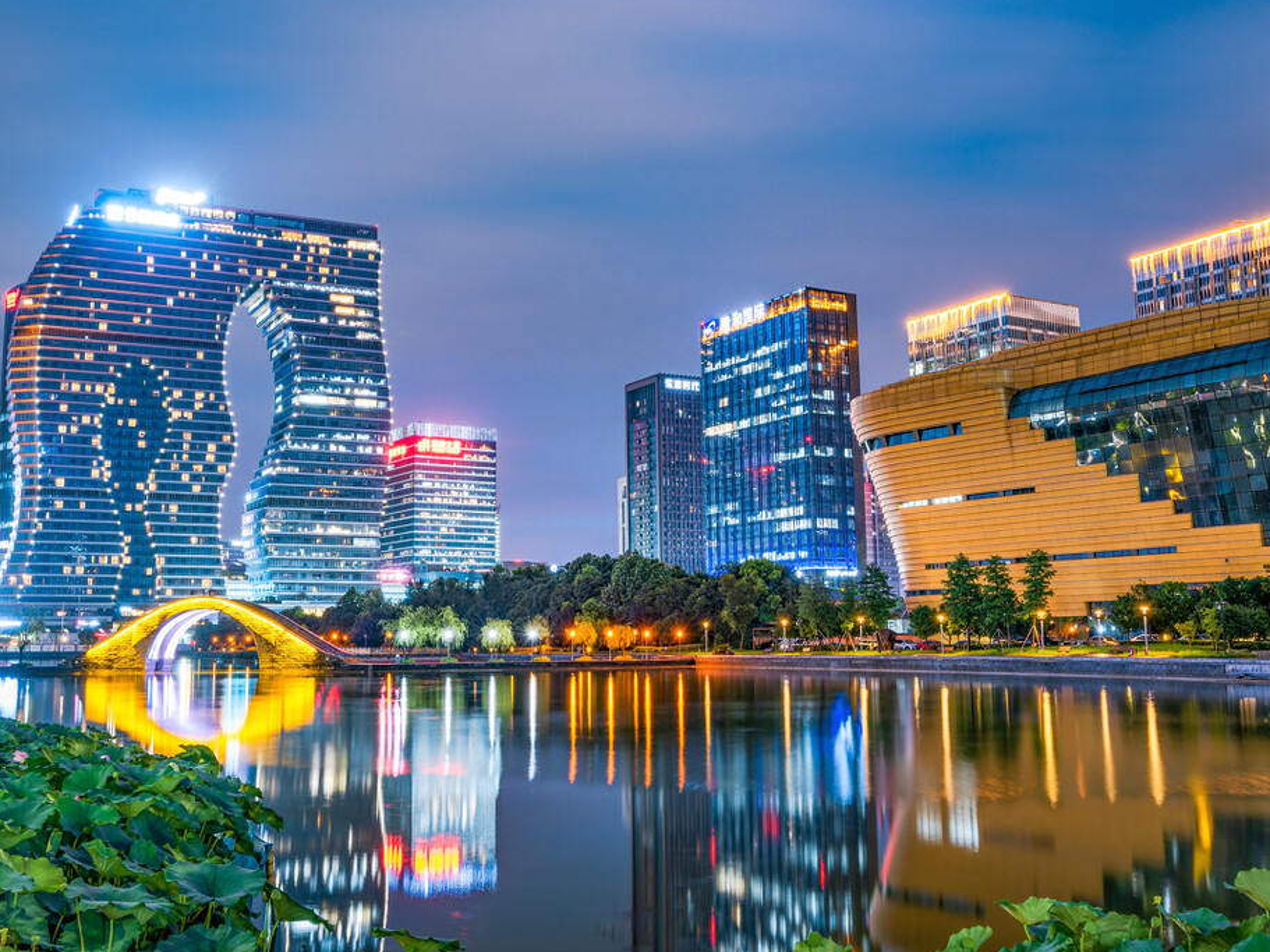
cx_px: 590
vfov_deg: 37.7
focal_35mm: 38
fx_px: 1394
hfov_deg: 48.9
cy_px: 438
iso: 64
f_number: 10
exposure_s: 30
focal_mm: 30
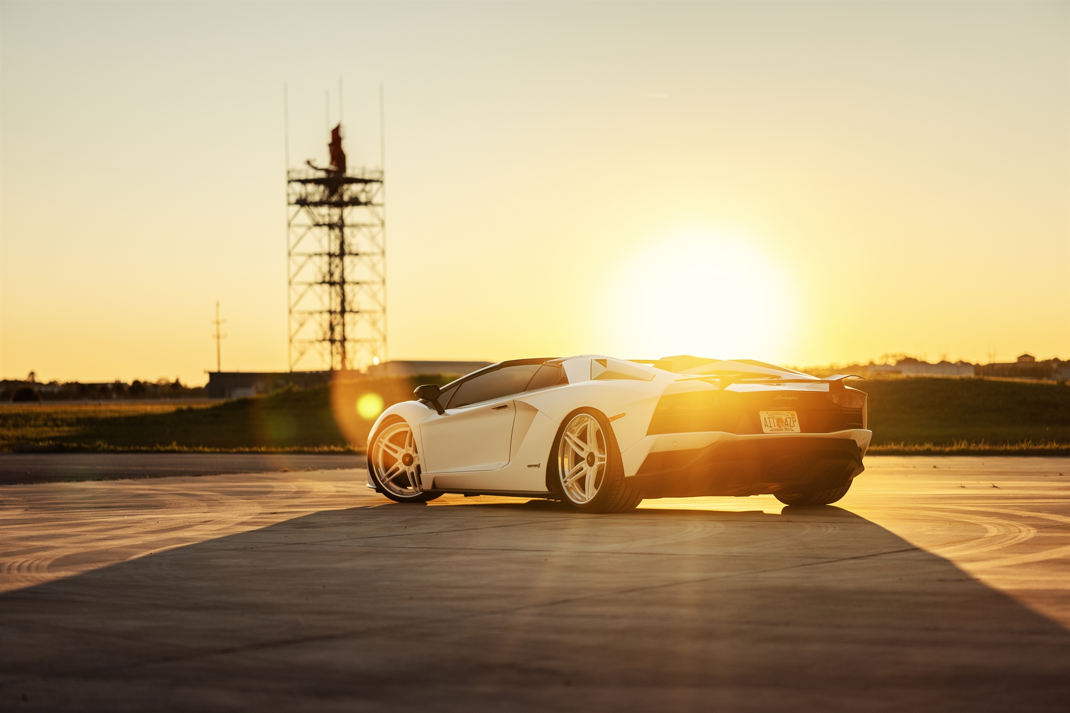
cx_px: 535
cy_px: 356
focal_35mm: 75
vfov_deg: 18.2
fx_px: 2229
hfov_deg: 27.0
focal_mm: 75
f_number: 2
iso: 100
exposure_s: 1/800
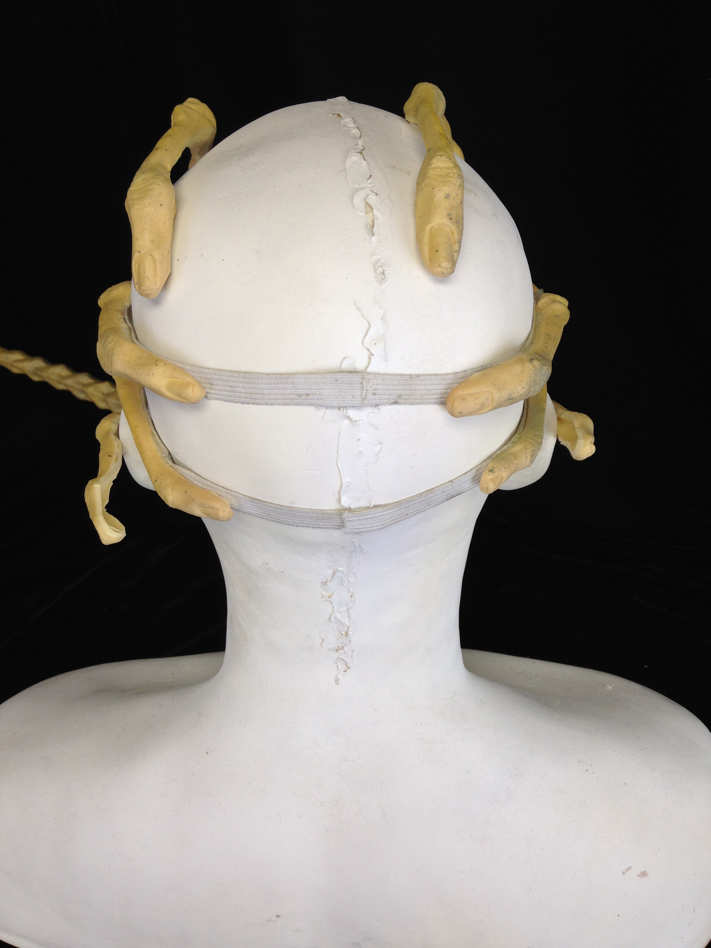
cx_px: 356
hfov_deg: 42.9
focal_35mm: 33
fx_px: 904
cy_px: 474
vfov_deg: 55.4
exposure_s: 1/60
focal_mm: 4.12
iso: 50
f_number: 2.4
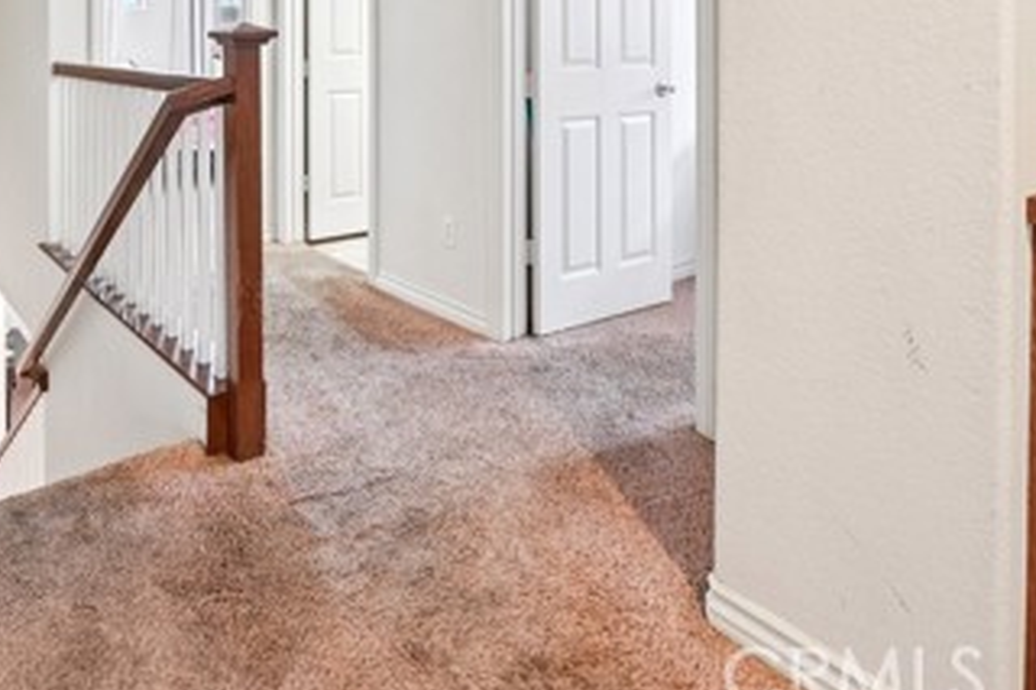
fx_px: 748
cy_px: 32
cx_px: 363
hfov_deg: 67.9
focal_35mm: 26
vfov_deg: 43.8
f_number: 8
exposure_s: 1/5
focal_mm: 13
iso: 400
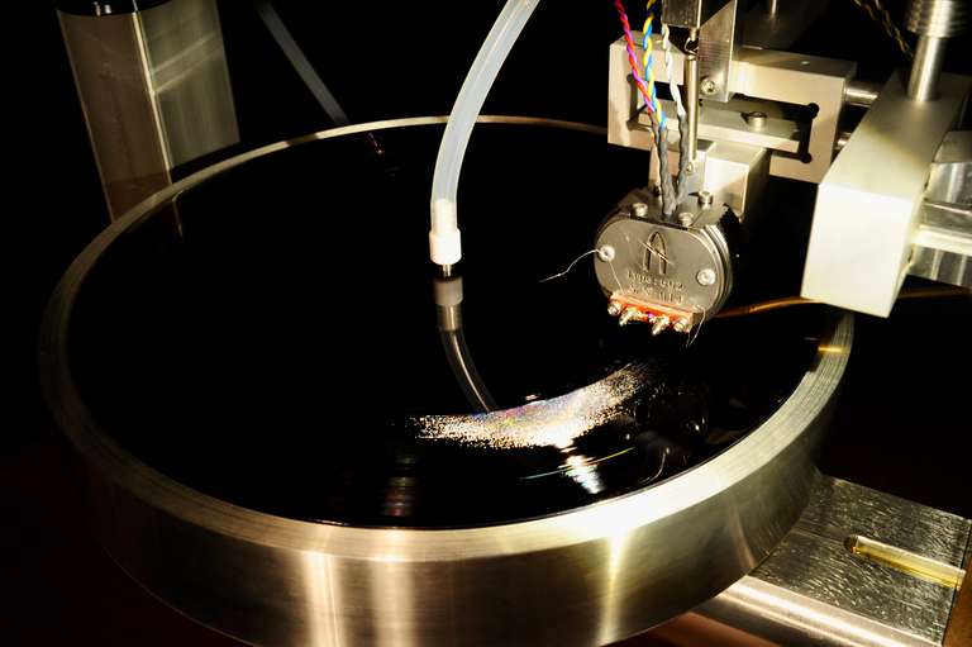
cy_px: 324
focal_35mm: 35
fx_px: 944
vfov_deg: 37.8
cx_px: 486
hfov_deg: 54.5
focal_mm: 35
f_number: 2.8
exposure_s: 1/13
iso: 800
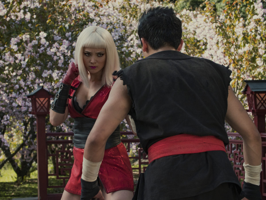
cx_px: 133
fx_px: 1137
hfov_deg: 13.3
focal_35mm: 148
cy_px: 100
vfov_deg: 10.0
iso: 640
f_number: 8
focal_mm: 74
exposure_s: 1/500
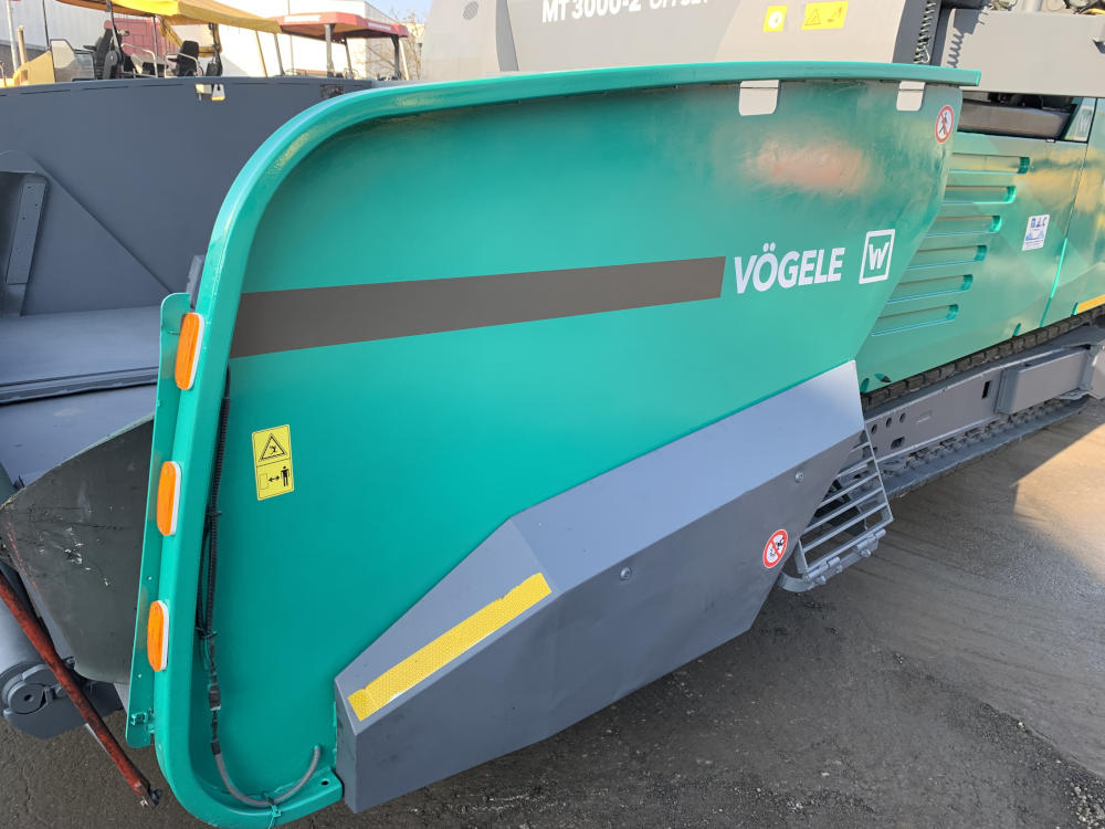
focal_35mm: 26
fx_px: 830
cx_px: 552
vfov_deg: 53.1
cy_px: 414
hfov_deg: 67.3
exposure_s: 1/220
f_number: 1.8
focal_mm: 4.25
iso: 25
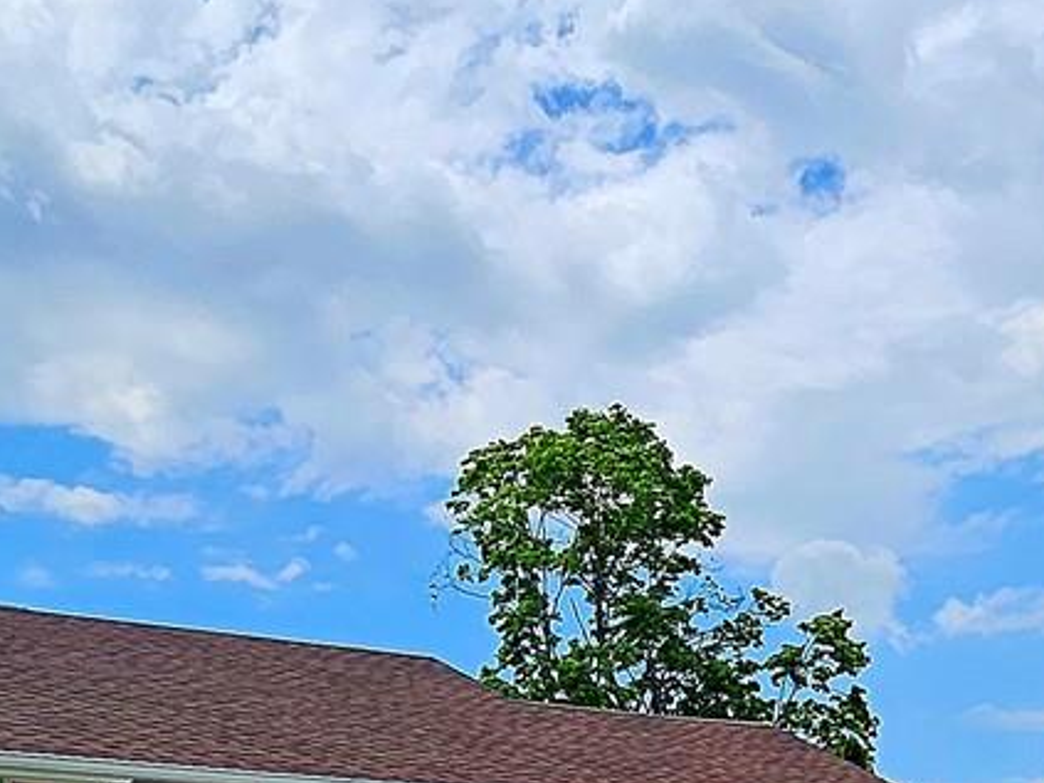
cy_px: 1015
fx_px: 1900
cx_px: 647
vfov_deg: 21.1
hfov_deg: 30.6
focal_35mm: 63
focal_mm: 1.7
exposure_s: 1/3333
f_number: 2.2
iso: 32
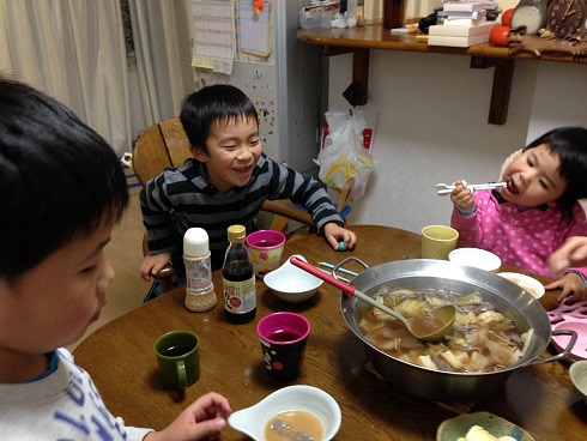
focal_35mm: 33
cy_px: 220
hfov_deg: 55.3
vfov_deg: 43.0
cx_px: 294
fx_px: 560
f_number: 2.4
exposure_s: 1/20
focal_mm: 4.12
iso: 250
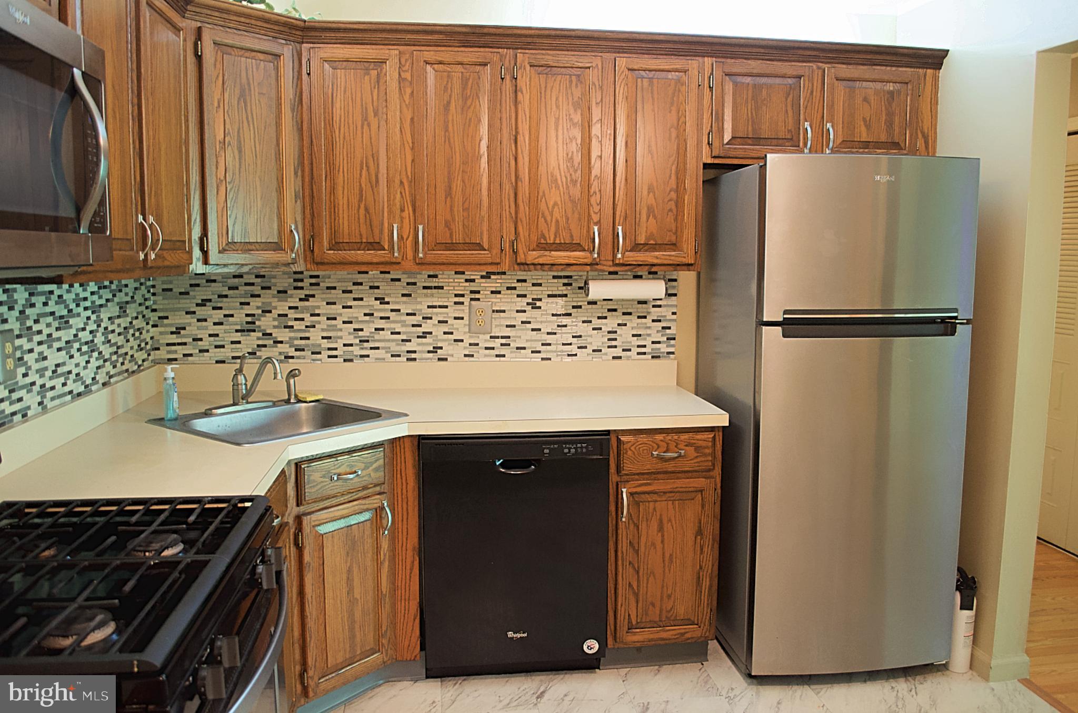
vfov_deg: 47.7
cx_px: 539
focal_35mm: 27
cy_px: 356
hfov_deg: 67.5
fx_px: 807
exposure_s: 1/25
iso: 1600
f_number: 3.5
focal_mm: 18
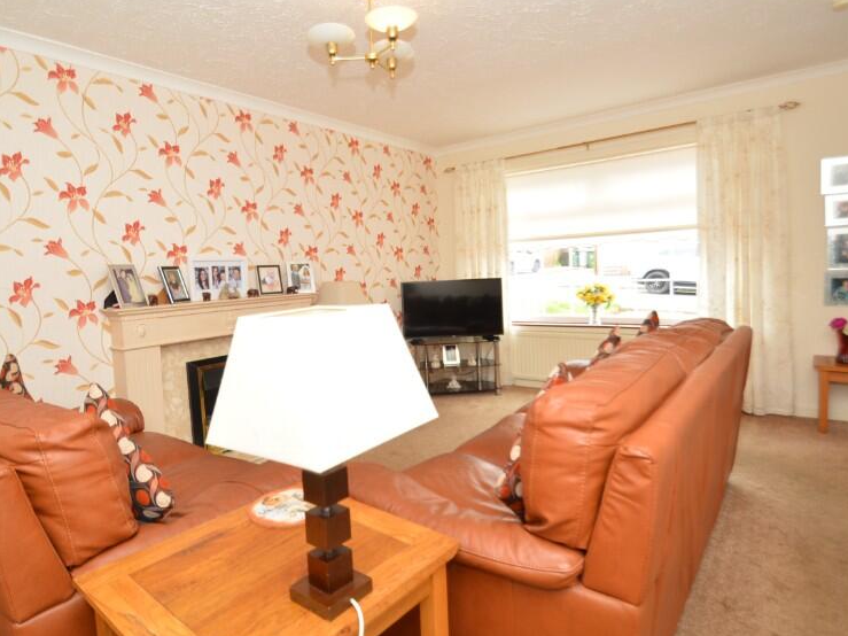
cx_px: 402
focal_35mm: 20
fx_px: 490
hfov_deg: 81.7
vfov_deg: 65.8
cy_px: 287
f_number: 4
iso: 280
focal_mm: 10
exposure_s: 1/60
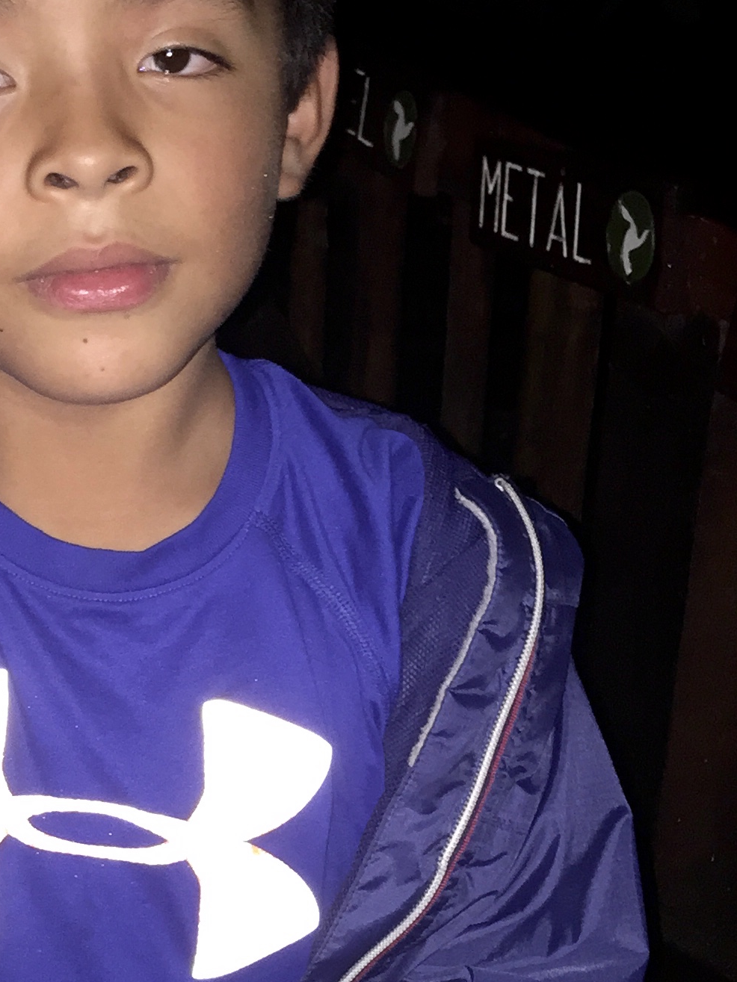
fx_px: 2044
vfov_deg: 26.9
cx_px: 62
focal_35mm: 72
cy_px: 621
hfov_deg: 20.0
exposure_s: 1/16
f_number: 2.2
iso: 125
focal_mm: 4.15
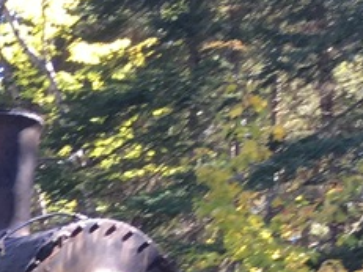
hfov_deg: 10.8
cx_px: -437
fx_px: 1687
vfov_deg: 8.3
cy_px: 692
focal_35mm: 161
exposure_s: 1/60
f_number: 2.2
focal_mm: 4.15
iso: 25
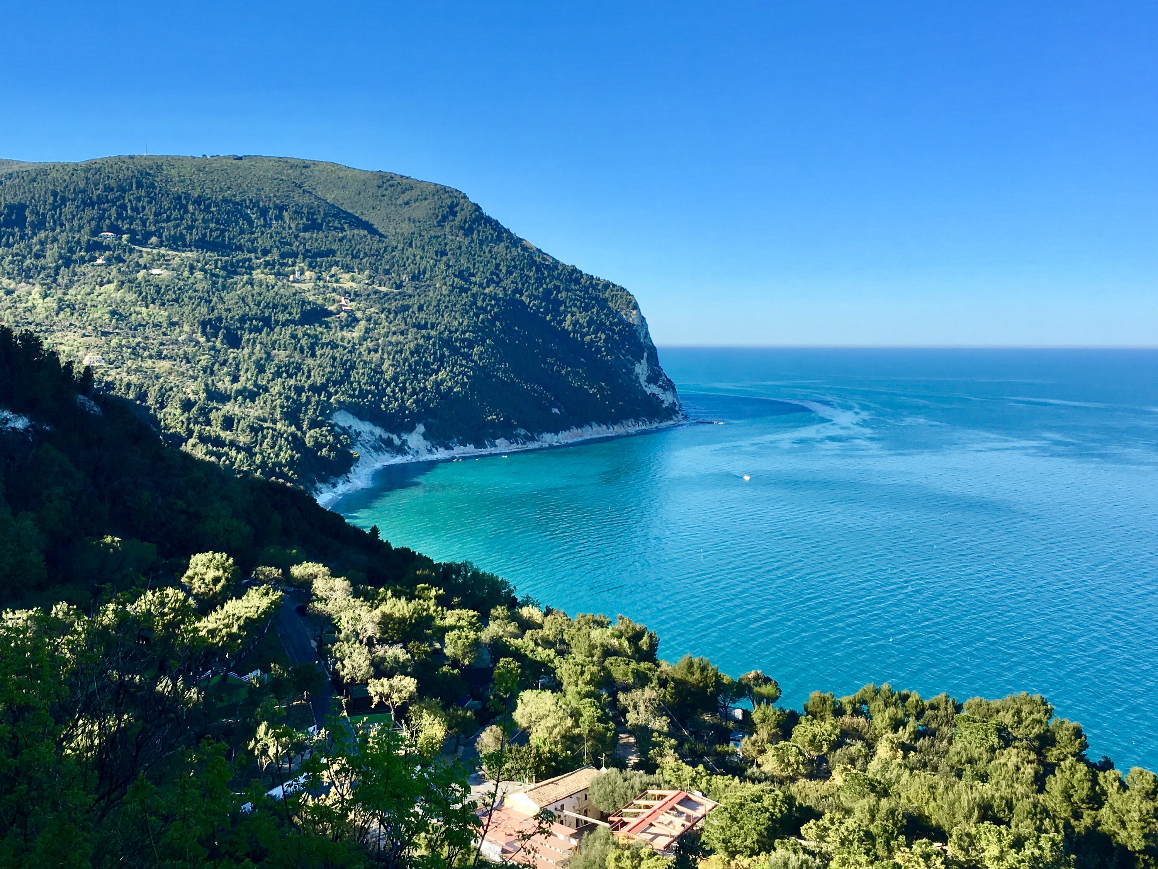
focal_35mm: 39
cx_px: 509
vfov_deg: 36.7
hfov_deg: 47.8
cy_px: 362
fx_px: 1305
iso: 25
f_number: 2.2
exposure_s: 1/962
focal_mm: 4.15
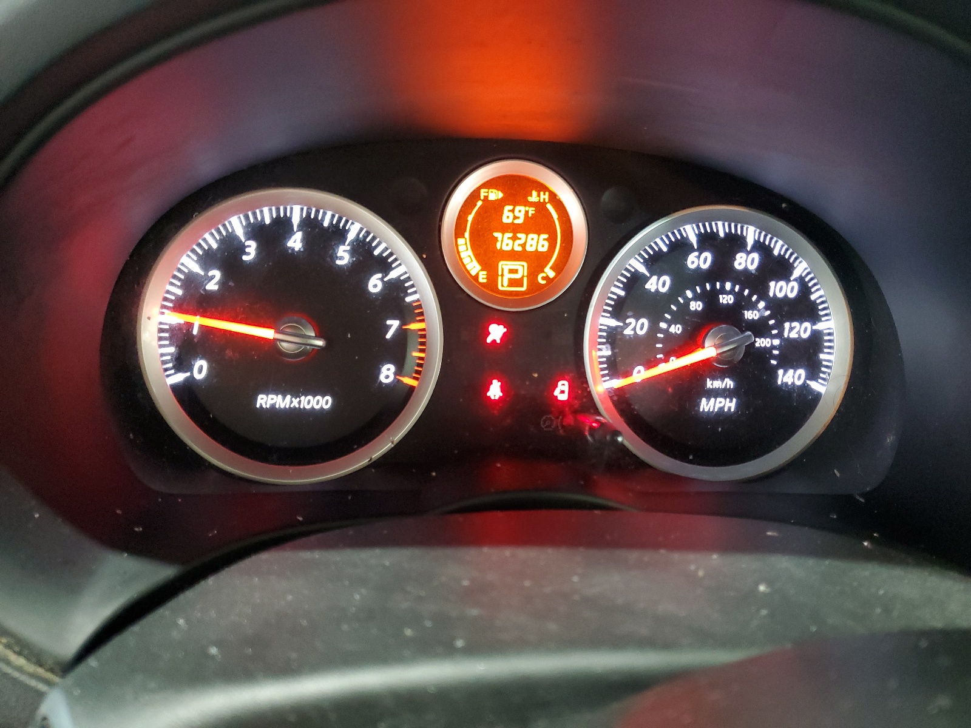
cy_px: 364
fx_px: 729
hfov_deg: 67.3
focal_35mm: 26
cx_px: 486
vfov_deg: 53.1
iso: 305
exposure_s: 1/20
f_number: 1.5
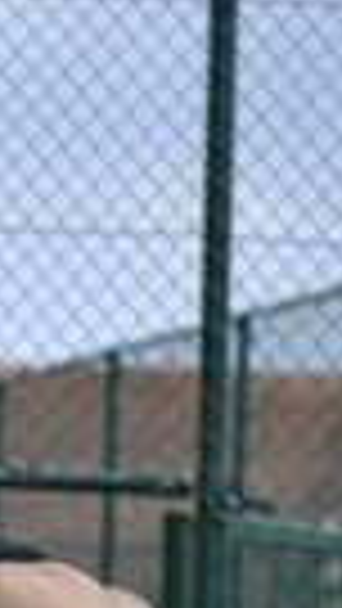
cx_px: -994
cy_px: 781
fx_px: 8797
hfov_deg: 2.2
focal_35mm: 546
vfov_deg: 3.9
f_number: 4.2
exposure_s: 1/1000
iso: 200
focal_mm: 72
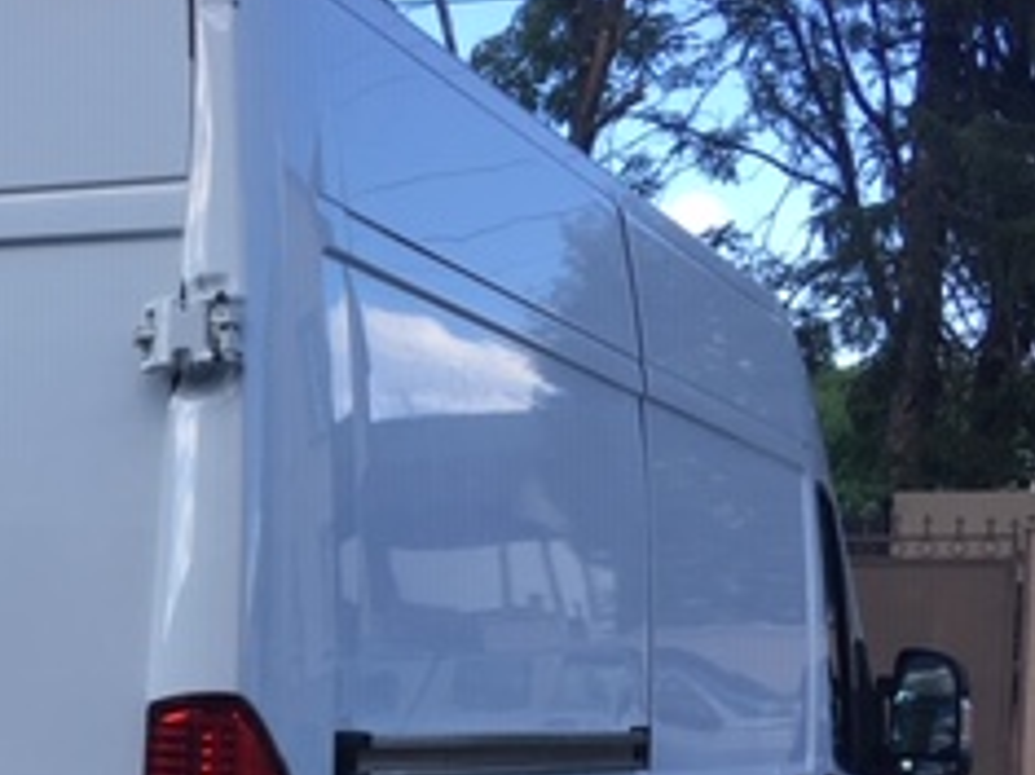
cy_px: 775
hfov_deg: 23.6
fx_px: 2361
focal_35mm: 79
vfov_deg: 18.2
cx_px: -9
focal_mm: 4.15
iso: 25
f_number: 2.2
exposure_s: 1/418
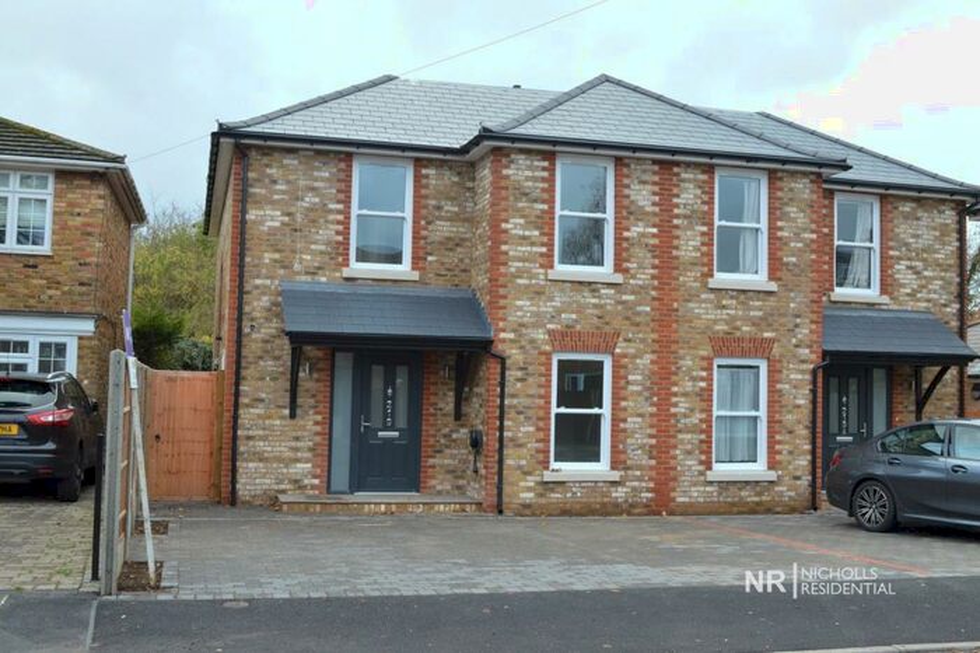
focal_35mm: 40
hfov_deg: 47.9
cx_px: 490
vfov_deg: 33.0
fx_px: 1102
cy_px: 326
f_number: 11
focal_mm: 27
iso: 800
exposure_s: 1/200
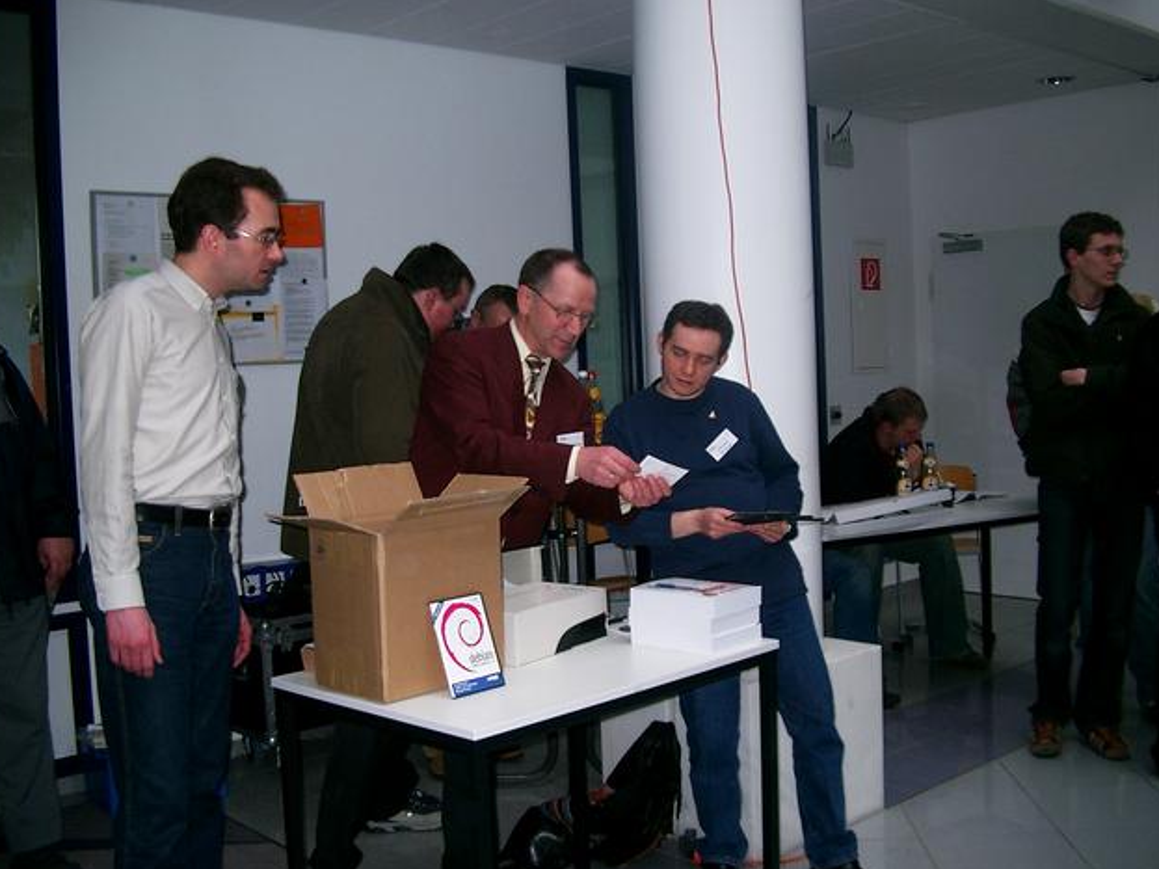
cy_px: 432
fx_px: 1272
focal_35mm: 38
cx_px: 571
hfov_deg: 49.0
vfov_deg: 37.7
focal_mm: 7.6
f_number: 2.6
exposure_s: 1/60
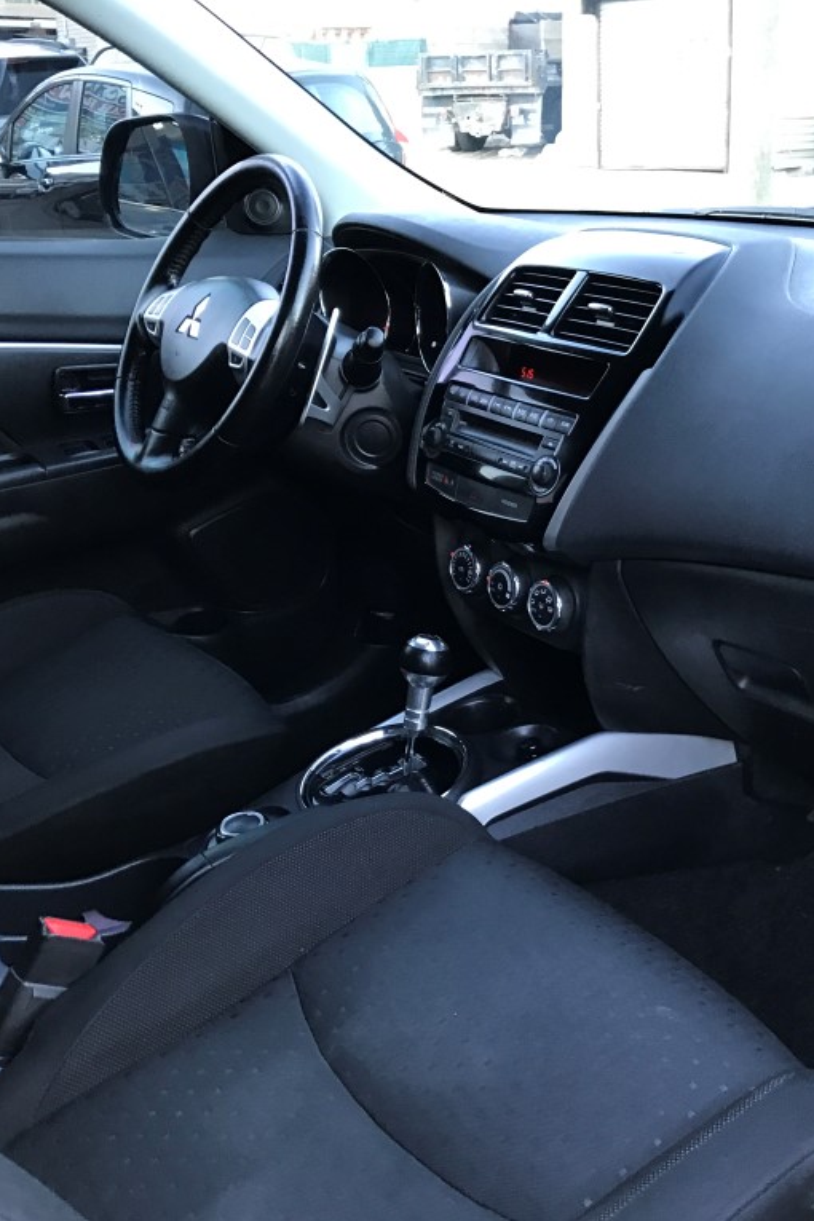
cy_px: 611
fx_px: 1323
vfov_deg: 49.6
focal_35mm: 39
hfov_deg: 33.9
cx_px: 549
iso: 40
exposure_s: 1/15
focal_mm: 3.99
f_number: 1.8
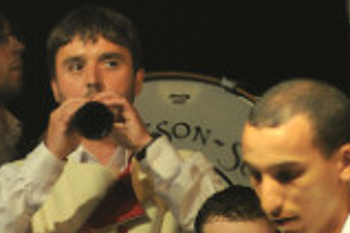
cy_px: 339
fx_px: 9177
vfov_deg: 1.5
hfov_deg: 2.2
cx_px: -22
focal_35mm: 944
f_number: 4.5
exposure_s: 1/50
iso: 640
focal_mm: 100
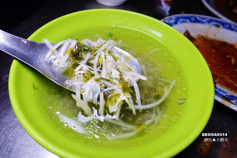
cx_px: 118
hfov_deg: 73.8
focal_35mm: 24
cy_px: 79
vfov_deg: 53.1
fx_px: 158
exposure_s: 1/80
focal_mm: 8.8
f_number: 3.5
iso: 125
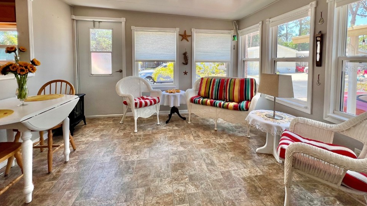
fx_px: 146
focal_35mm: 15
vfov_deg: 68.5
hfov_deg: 103.0
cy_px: 68
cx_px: 186
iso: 32
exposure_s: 1/120
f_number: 1.8
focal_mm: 1.57
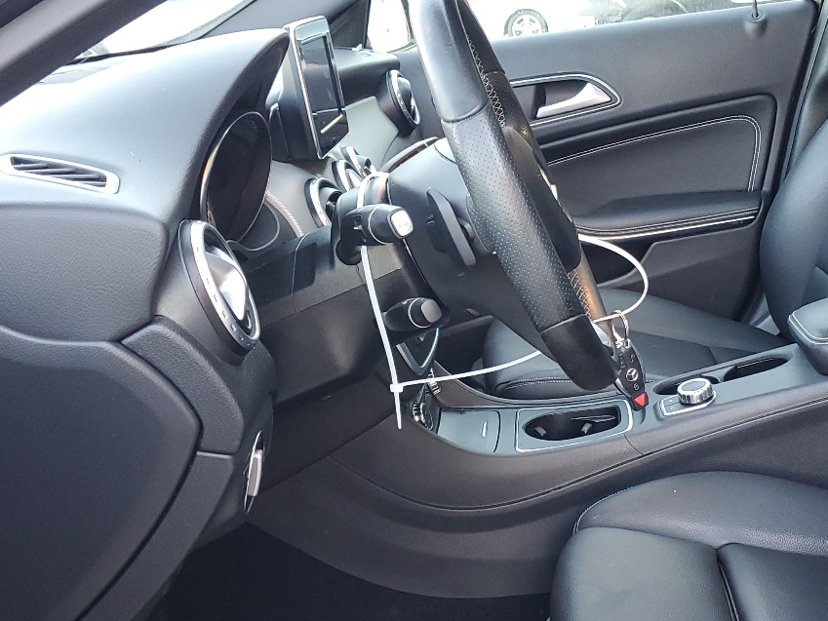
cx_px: 575
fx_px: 1172
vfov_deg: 29.6
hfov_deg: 38.3
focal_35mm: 49
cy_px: 379
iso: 95
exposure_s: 1/60.2
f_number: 1.5
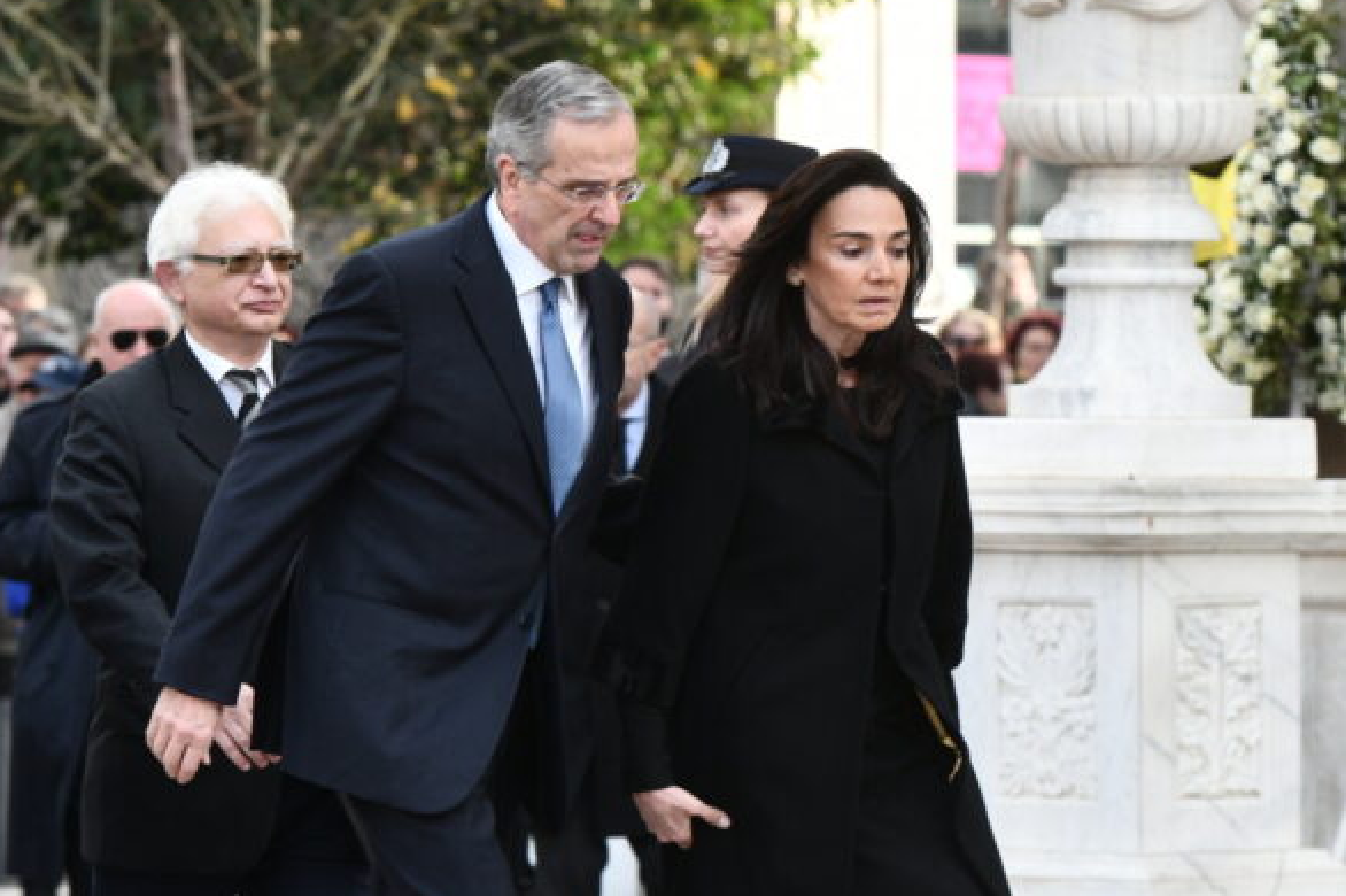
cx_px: 666
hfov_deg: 12.2
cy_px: 442
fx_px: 6315
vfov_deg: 8.1
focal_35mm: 169
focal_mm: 165
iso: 500
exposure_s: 1/400
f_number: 5
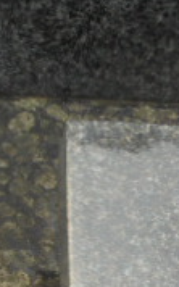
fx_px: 1462
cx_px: 358
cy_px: 306
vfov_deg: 11.1
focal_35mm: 187
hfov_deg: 6.8
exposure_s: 1/125
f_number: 4.8
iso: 100
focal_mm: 8.9
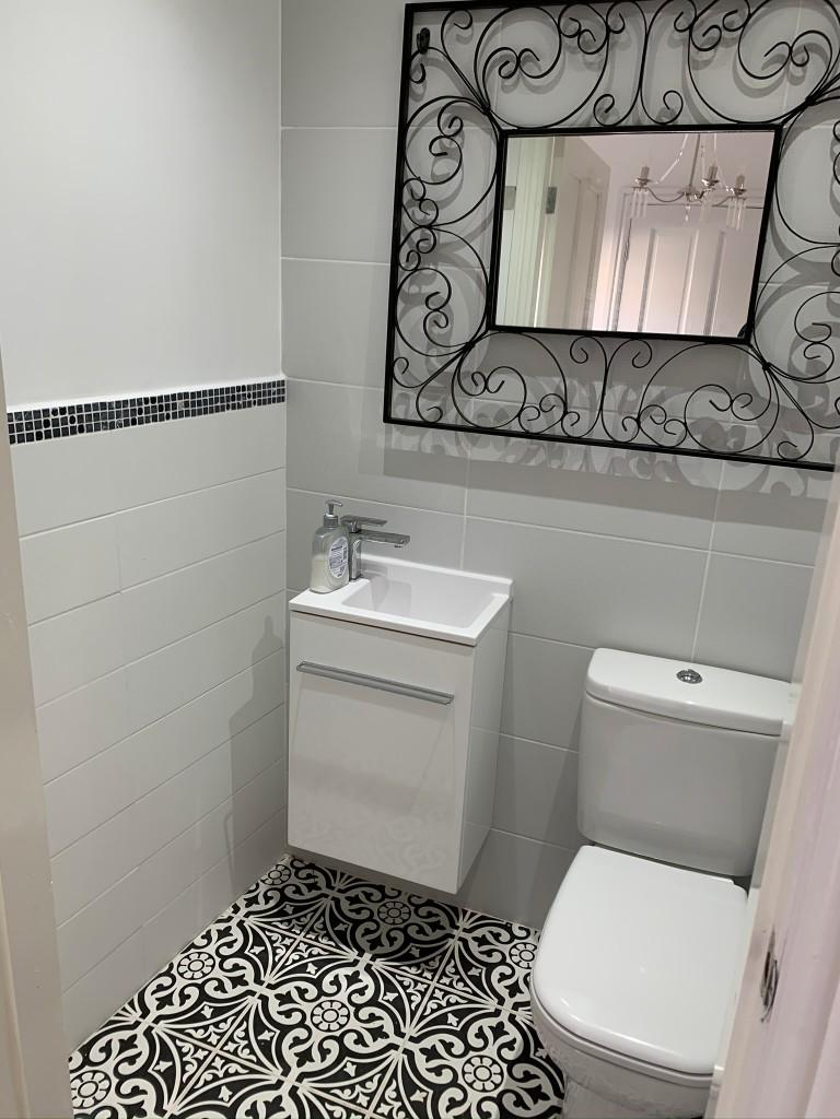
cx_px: 420
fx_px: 841
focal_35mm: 26
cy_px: 560
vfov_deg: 67.3
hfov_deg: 53.1
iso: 50
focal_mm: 4.25
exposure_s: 1/50
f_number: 1.8
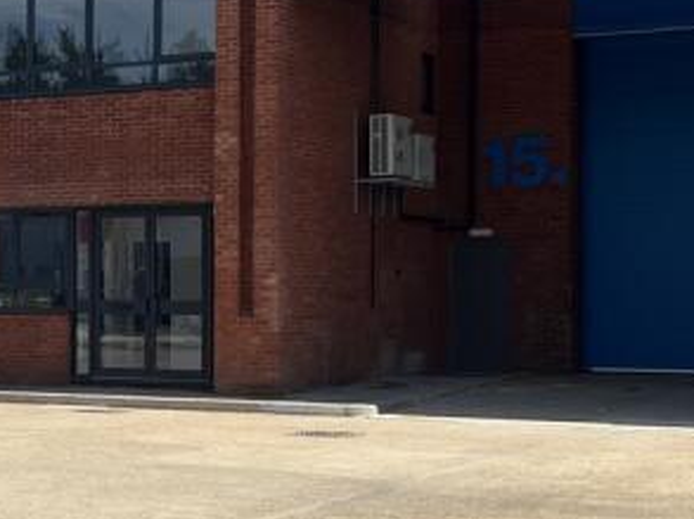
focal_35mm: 91
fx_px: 1822
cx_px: 28
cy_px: 270
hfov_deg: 21.0
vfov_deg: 16.2
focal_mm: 5.1
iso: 50
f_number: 1.6
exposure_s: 1/4016
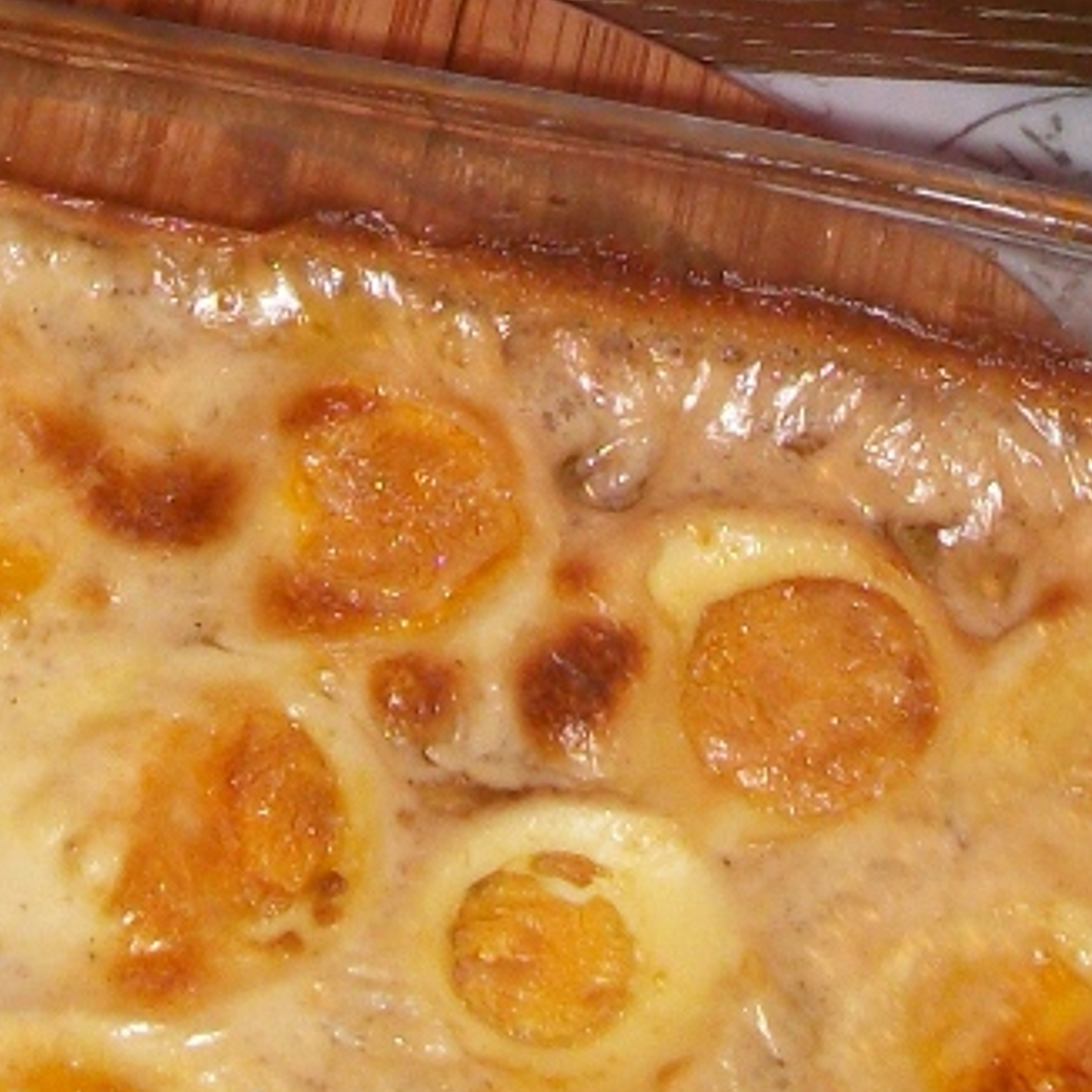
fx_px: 4890
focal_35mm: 137
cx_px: 492
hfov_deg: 12.7
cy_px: -660
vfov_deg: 12.0
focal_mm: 5.7
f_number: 2.9
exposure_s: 1/40
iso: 125
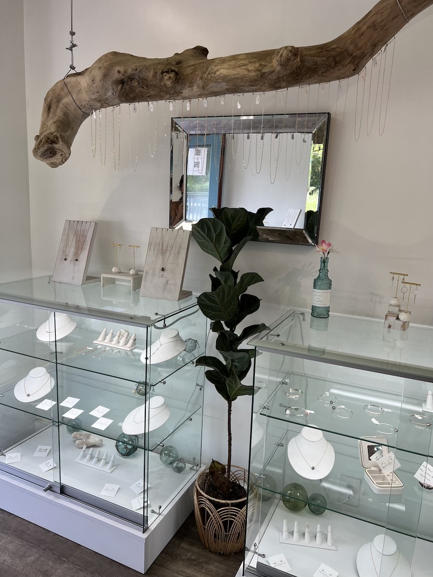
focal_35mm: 26
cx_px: 216
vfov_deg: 67.3
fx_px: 434
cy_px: 288
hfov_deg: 53.1
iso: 50
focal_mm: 5.7
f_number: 1.5
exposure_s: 1/359
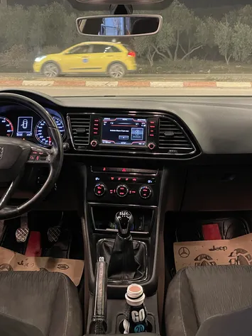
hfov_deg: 37.7
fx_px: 369
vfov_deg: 48.1
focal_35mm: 38
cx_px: 124
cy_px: 109
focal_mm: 5.1
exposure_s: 1/35
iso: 640
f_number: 1.6
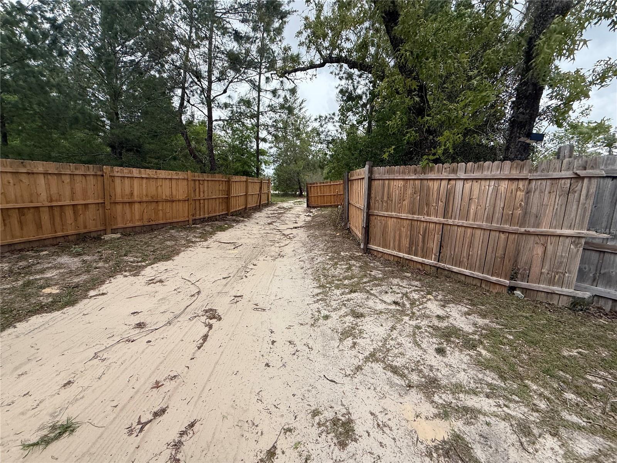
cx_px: 308
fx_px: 250
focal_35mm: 14
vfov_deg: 85.7
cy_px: 232
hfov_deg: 102.1
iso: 50
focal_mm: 2.22
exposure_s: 1/535
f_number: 2.2
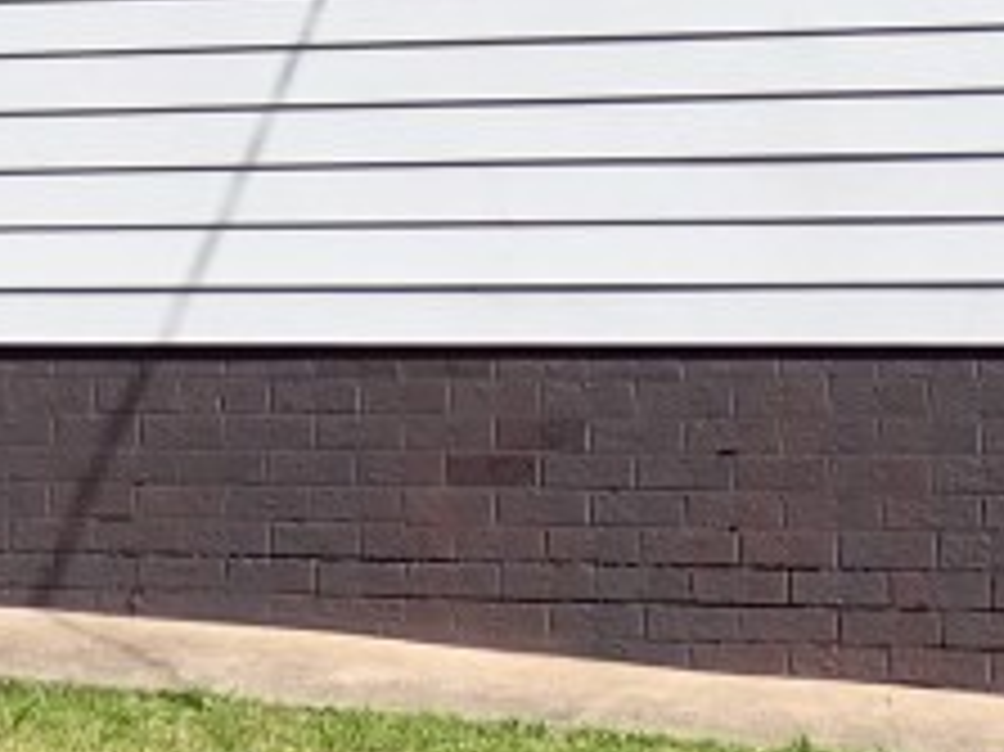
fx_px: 4000
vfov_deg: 10.1
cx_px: -99
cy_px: -621
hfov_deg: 14.0
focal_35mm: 138
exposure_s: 1/160
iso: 100
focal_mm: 5.4
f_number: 9
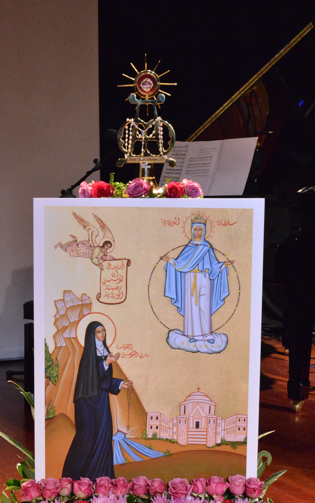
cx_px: 168
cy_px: 310
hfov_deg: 22.4
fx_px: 797
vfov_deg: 34.9
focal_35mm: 58
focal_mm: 44
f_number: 20
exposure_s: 1/60
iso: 6400
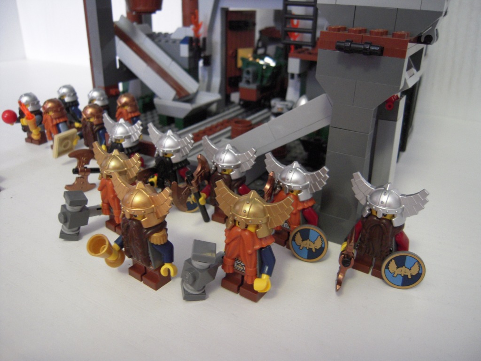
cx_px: 240
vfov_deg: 49.7
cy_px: 180
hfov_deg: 63.4
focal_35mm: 28
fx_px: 389
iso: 400
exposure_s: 1/15
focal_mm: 5
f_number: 2.7
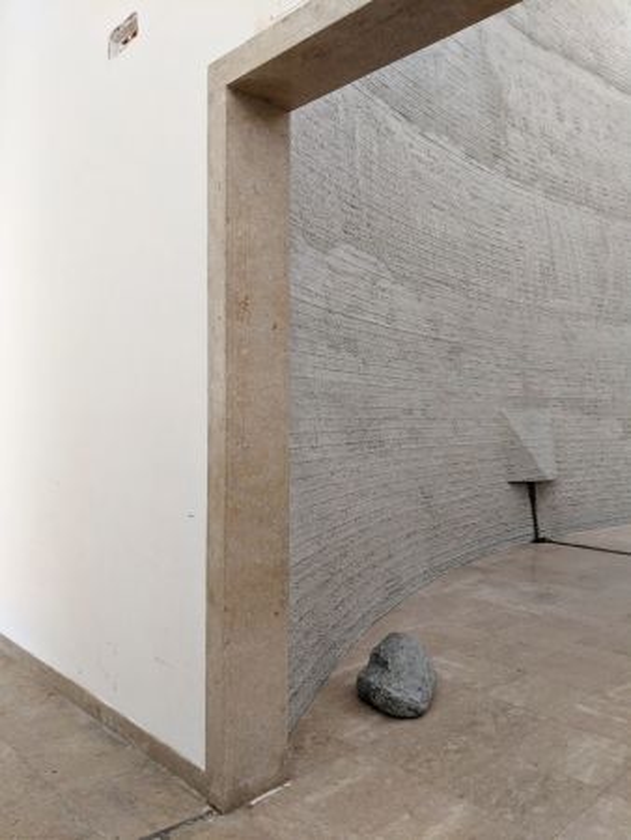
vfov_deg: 65.3
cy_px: 420
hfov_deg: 51.4
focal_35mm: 27
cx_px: 316
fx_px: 656
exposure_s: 1/50
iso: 343
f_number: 1.8
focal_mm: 4.44
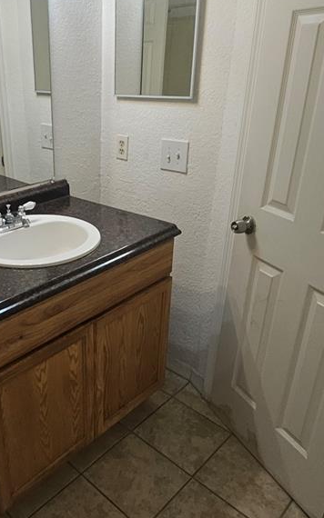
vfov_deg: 64.6
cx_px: 64
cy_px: 242
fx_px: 410
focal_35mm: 29
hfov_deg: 41.2
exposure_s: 1/60
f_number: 2.2
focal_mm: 1.7
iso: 64
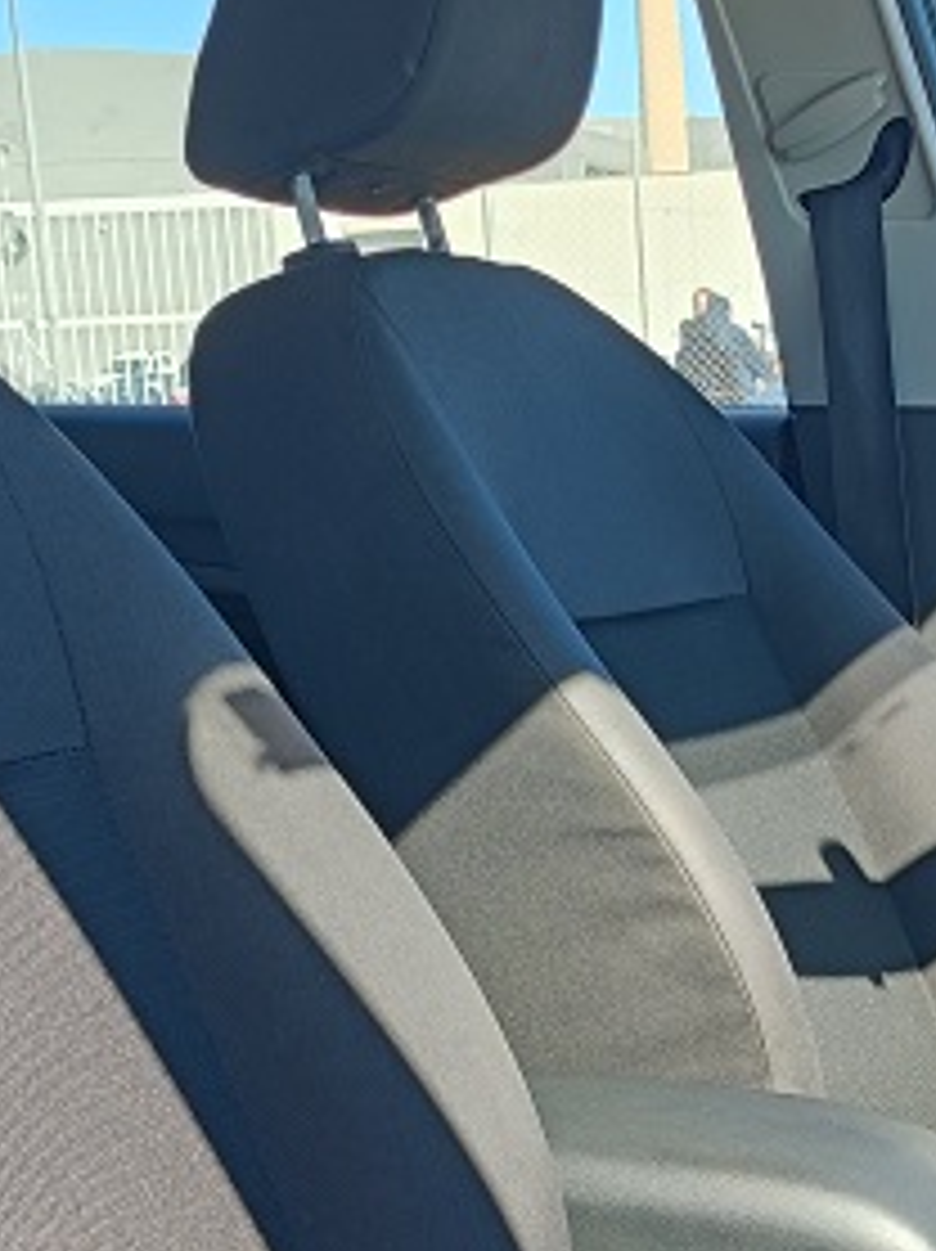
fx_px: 2925
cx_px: 898
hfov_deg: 17.8
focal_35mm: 81
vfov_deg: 23.3
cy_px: 1215
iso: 80
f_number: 1.7
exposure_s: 1/100
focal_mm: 4.7
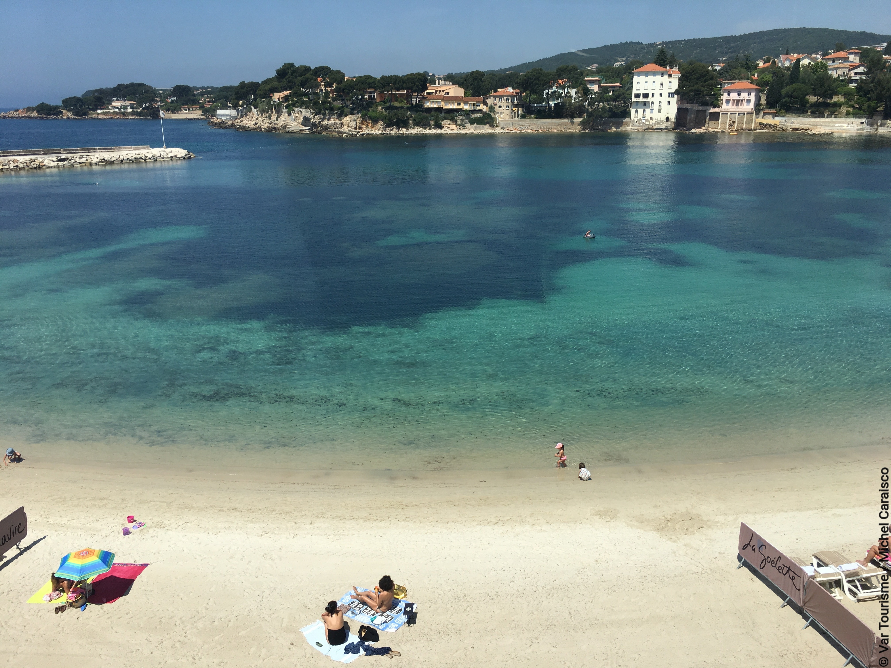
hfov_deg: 61.7
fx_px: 746
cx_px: 446
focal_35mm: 29
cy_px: 334
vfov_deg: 48.2
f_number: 2.2
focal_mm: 4.15
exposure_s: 1/2331
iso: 25
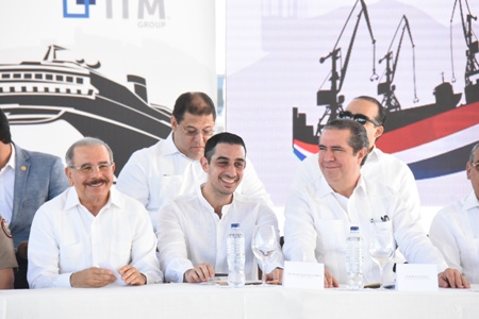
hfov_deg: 6.2
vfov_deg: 4.2
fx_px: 4390
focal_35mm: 330
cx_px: 240
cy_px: 160
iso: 2000
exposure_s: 1/200
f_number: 8
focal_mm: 220
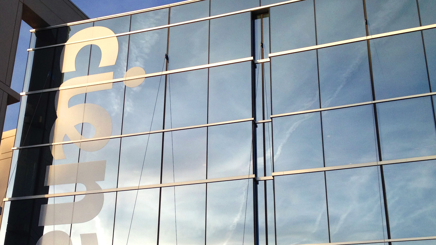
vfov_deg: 20.0
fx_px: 694
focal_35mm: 60
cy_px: 162
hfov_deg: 34.6
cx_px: 154
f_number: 2.4
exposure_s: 1/1200
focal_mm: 4.28
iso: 50
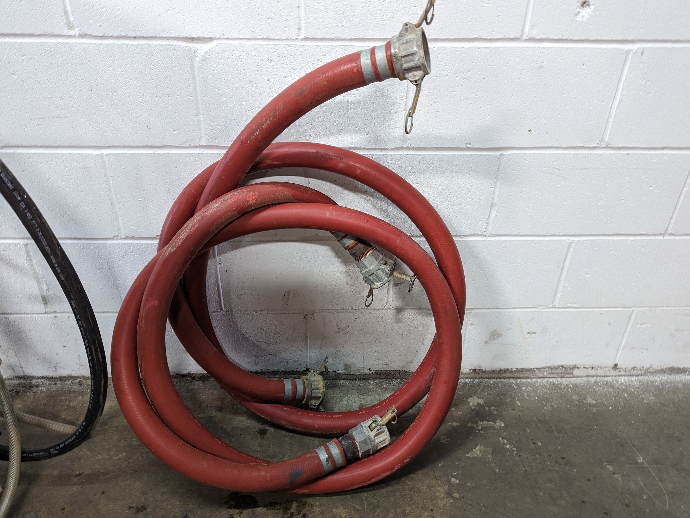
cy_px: 259
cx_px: 345
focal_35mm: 24
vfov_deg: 56.8
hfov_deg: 71.6
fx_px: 478
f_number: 1.85
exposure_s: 1/30
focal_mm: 6.81
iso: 179
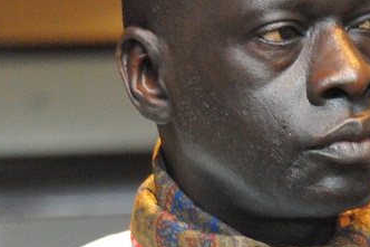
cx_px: 228
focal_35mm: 428
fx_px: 4397
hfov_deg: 4.8
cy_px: 207
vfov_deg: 3.2
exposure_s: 1/100
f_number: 6.3
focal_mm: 125
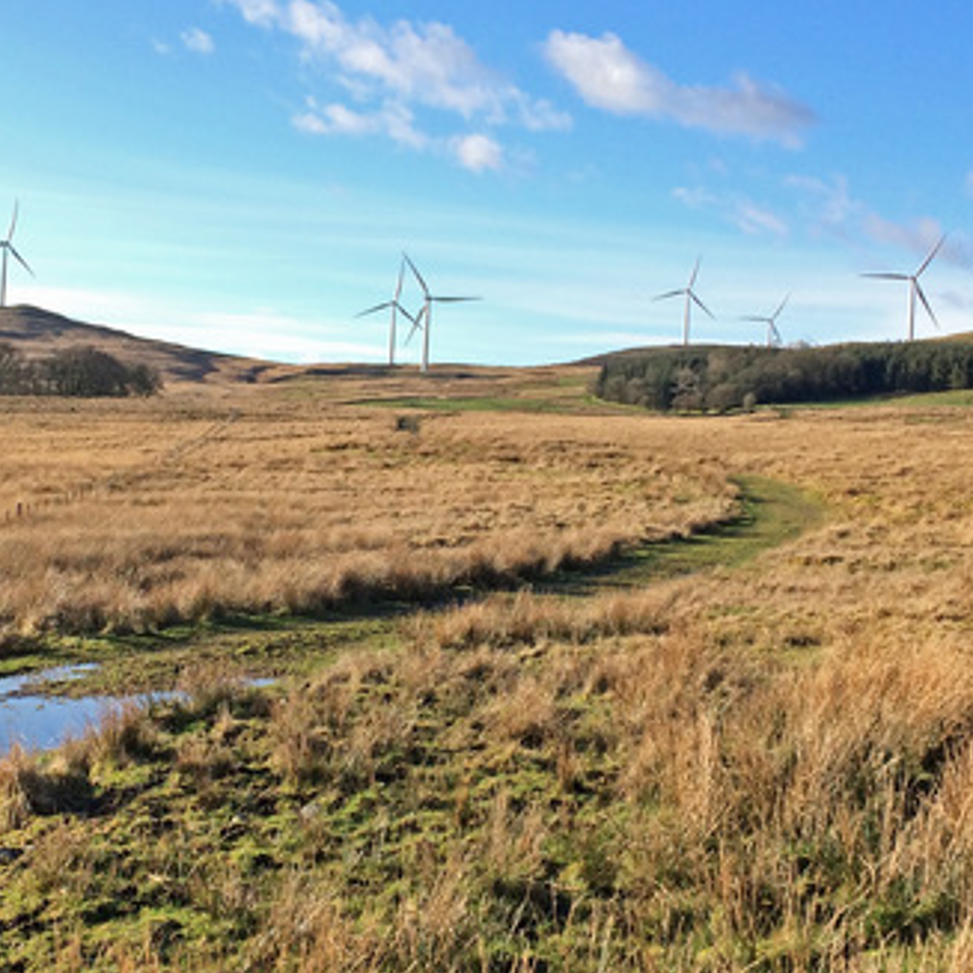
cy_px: 428
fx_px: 1813
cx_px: 428
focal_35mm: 57
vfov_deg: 30.0
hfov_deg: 30.0
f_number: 2.2
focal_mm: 4.15
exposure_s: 1/789
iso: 32
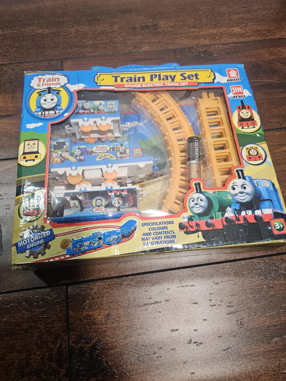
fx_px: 253
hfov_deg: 58.9
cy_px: 190
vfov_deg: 73.9
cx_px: 143
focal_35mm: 23
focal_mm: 6.3
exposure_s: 1/120
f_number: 1.7
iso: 200
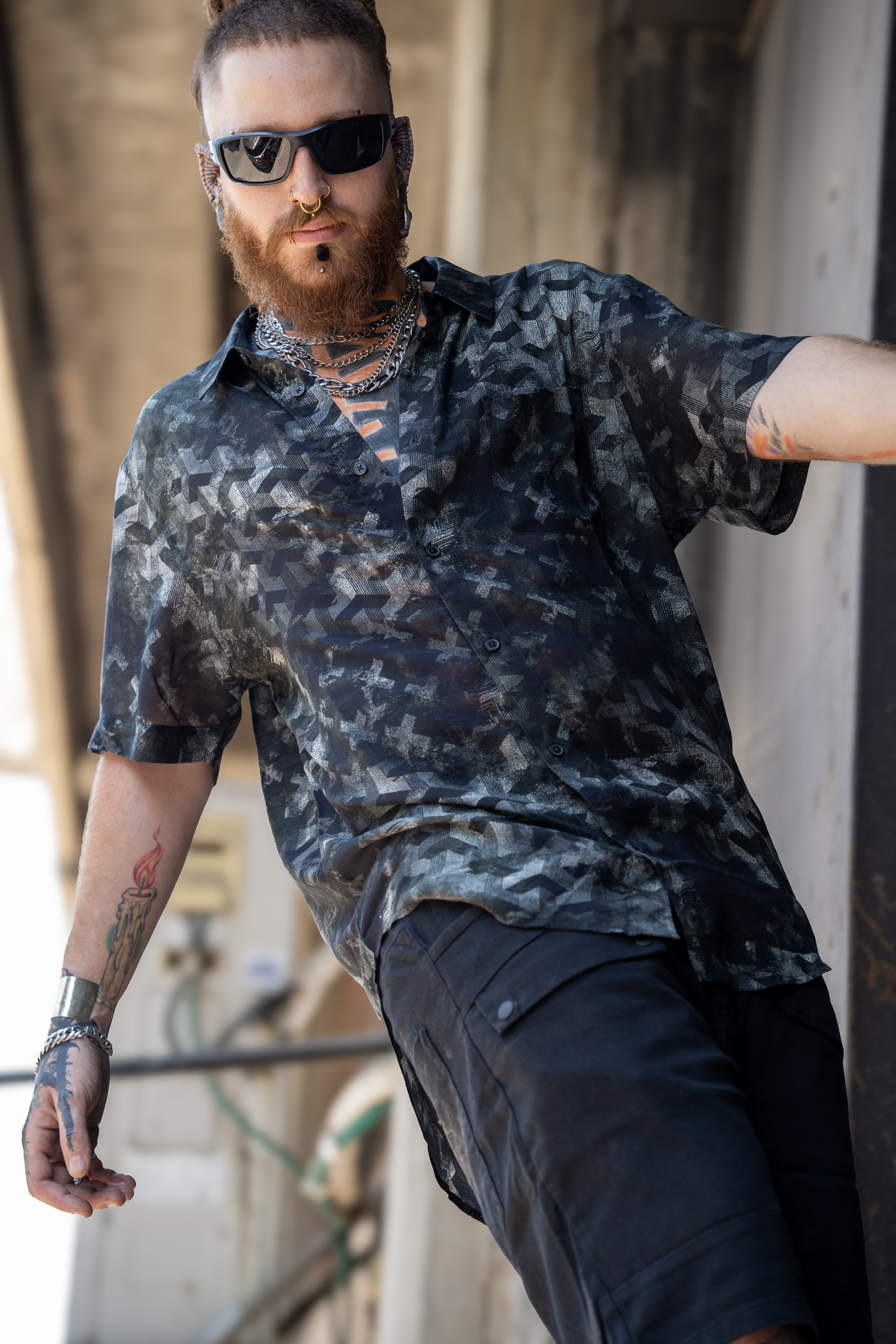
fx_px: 3920
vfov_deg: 19.5
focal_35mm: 105
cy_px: 672
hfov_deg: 13.0
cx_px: 448
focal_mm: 105
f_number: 4
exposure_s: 1/160
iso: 320
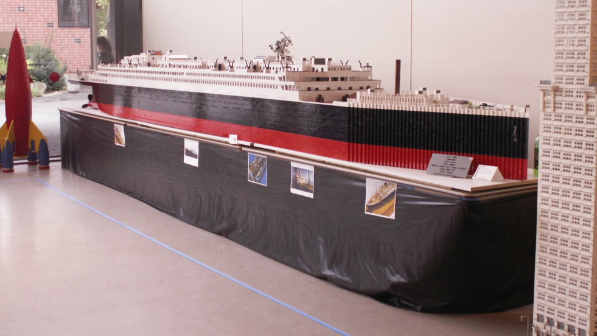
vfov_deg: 23.9
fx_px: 792
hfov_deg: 41.3
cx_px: 298
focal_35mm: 50
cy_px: 131
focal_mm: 7.49
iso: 160
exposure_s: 1/15
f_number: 2.8
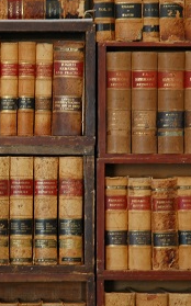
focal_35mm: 192
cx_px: 11
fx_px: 1602
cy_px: 132
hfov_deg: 6.8
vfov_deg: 10.9
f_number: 4.5
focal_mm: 70
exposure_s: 1/2.5
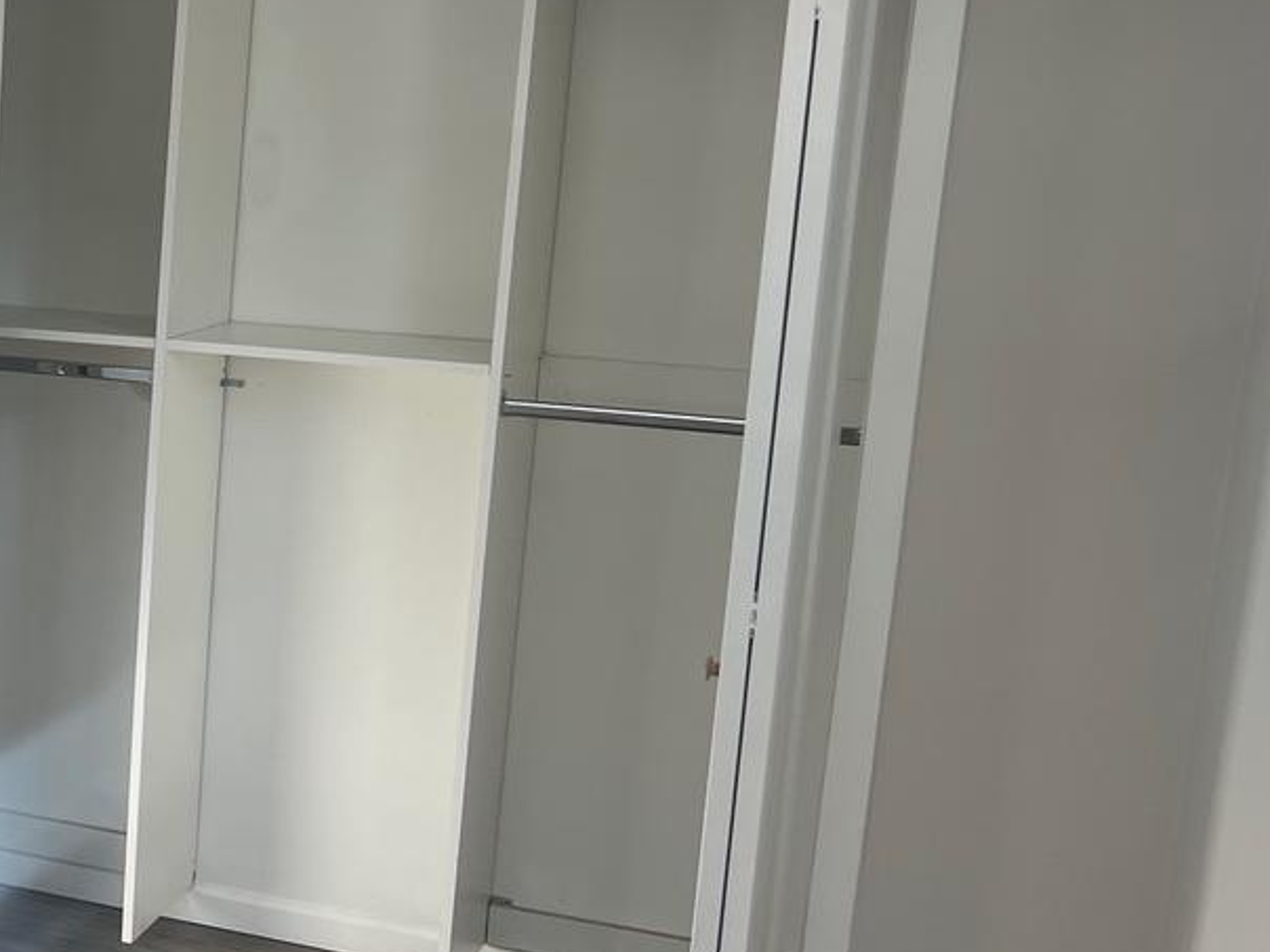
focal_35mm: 62
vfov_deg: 23.7
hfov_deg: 28.1
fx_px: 2275
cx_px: -168
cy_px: 471
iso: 50
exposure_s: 1/355
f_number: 1.5
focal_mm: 5.7
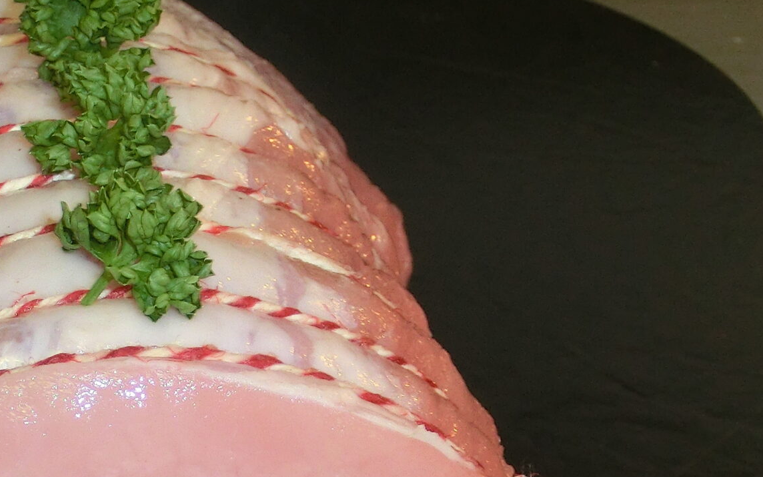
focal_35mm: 121
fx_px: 2516
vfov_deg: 10.7
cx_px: 199
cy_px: 524
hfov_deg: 17.2
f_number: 4.4
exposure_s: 1/20
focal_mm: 9.09
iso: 320
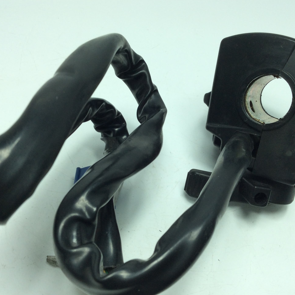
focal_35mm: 38
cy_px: 147
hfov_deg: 43.8
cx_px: 163
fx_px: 366
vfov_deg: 43.9
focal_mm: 3.3
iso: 32
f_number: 2.4
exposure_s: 1/318
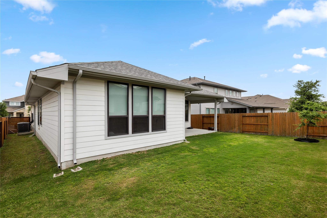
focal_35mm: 16
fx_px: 145
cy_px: 109
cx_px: 164
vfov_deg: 73.7
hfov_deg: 96.7
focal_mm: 16
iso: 250
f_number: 8
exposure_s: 1/200
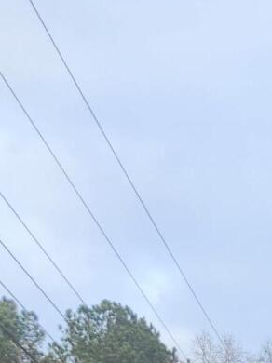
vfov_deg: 13.0
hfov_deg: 11.1
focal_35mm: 118
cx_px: 580
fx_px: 1238
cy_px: 848
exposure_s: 1/180
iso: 25
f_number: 1.8
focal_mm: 5.4
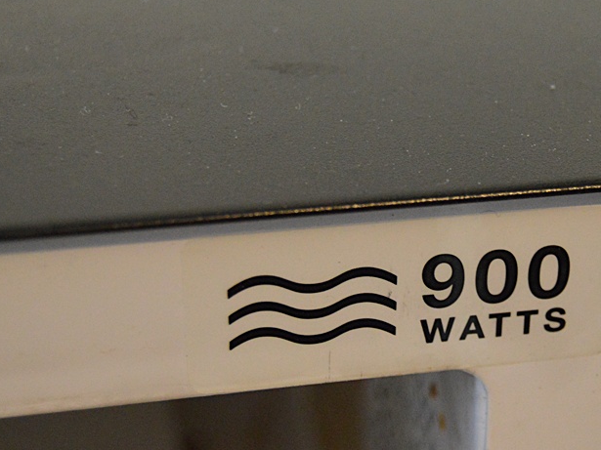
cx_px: 464
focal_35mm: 89
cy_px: 228
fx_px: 1545
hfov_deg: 21.8
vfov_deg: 16.6
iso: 3200
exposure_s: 1/40
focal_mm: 38
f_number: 4.8
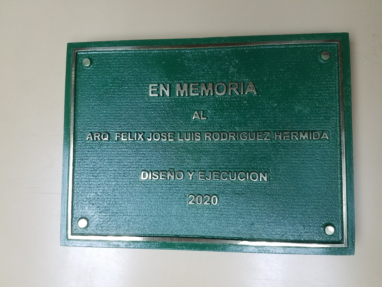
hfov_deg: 67.3
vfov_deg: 53.1
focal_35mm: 26
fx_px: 287
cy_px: 144
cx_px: 191
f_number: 1.7
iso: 160
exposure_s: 1/40
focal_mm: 4.2
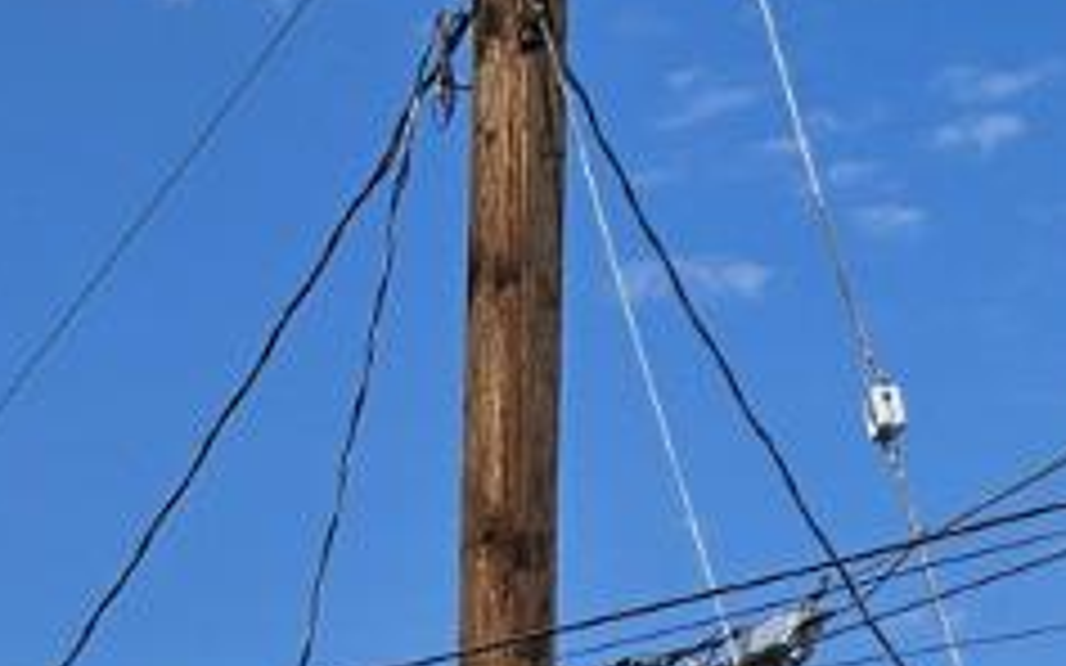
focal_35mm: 154
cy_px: 2180
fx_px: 4473
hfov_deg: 11.7
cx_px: -1259
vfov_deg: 7.3
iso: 25
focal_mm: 5.4
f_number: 1.8
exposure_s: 1/3100
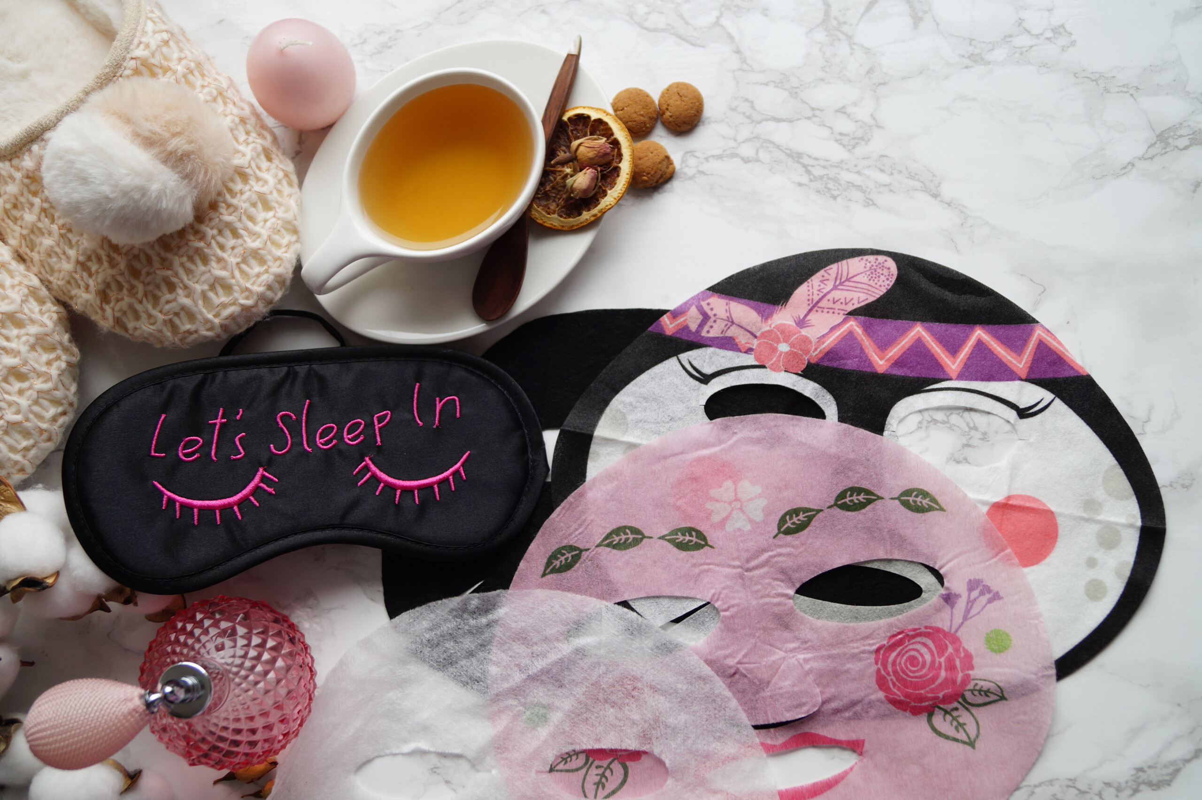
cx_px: 601
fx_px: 1402
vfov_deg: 31.9
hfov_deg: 46.4
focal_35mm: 42
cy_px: 400
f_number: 4.5
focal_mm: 28
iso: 100
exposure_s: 1/60
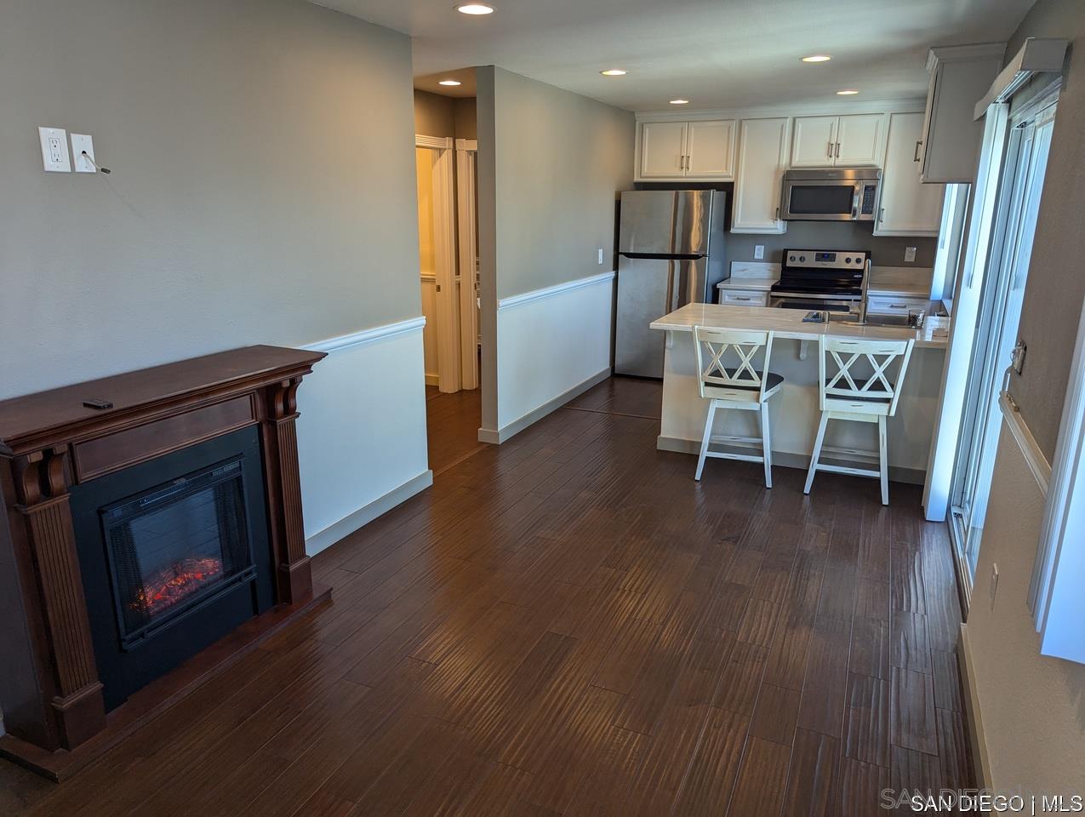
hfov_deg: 71.5
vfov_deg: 56.9
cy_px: 408
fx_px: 753
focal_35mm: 24
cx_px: 542
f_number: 1.85
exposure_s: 1/120
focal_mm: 6.81
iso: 65
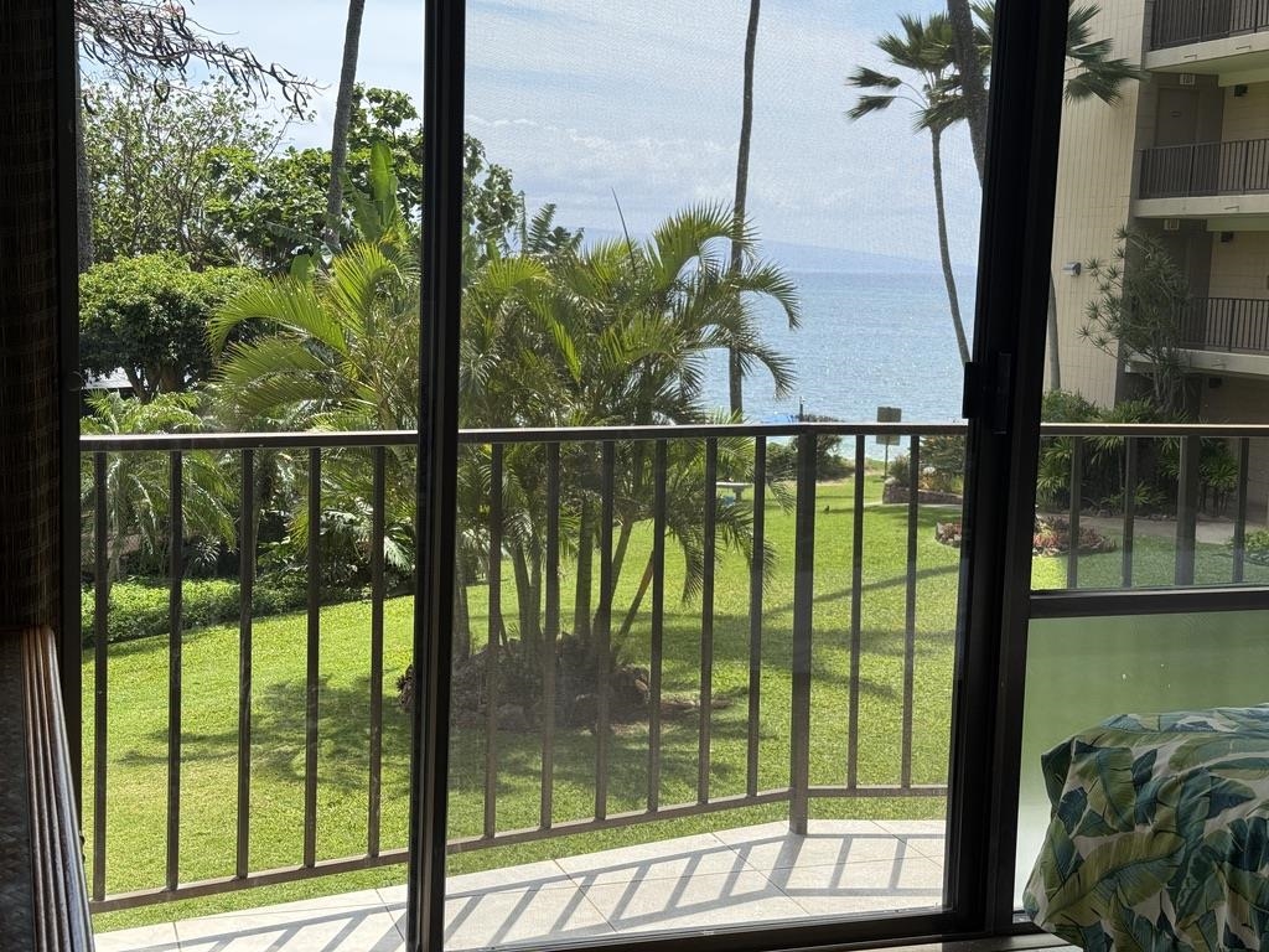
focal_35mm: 48
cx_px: 634
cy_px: 476
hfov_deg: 39.7
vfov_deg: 30.3
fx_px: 1760
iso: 64
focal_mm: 6.76
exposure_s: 1/1770
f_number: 1.78
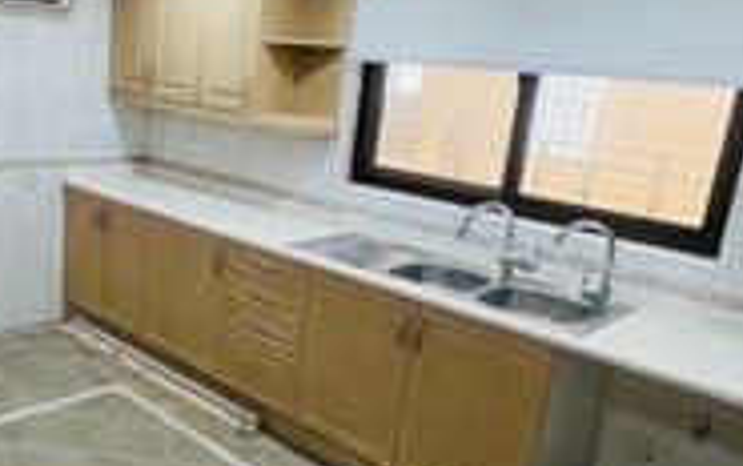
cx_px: 183
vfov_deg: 37.3
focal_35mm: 34
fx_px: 689
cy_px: 251
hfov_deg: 54.0
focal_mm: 1.57
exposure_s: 1/100
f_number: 1.8
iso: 64
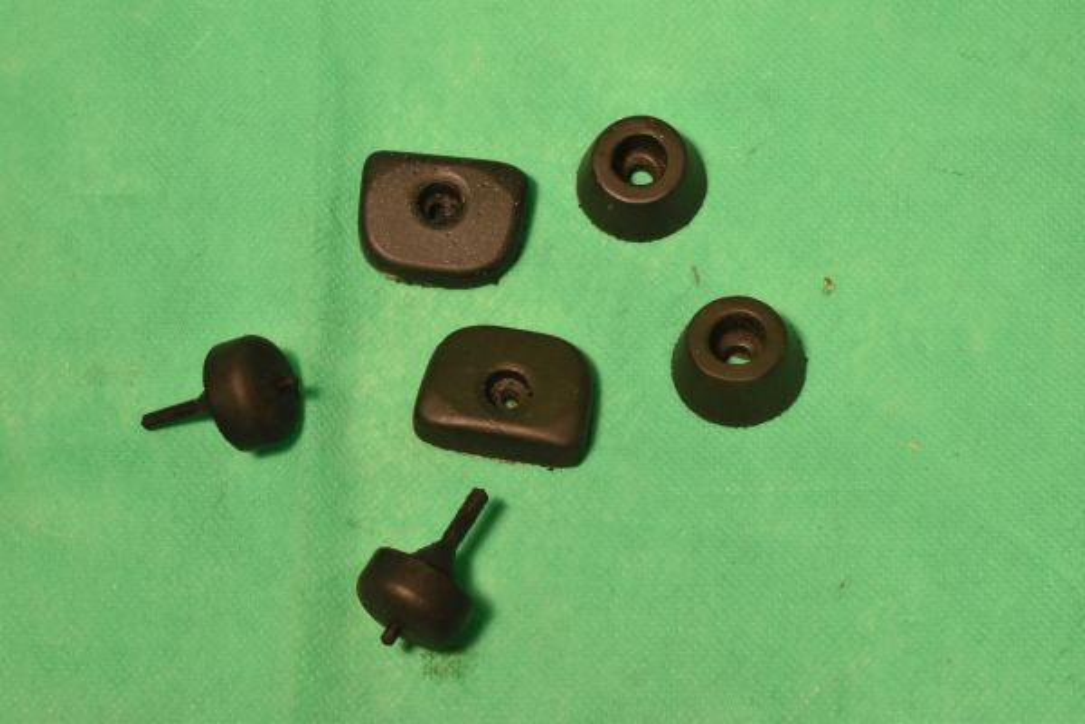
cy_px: 362
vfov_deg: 16.6
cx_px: 542
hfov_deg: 24.6
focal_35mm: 82
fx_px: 2486
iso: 2000
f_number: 20
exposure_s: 1/100
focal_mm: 55
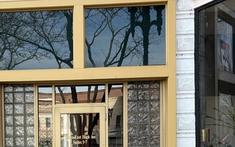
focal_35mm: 62
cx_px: 49
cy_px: 151
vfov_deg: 20.2
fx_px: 397
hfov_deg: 32.1
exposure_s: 1/468
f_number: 1.6
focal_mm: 5.96
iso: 50
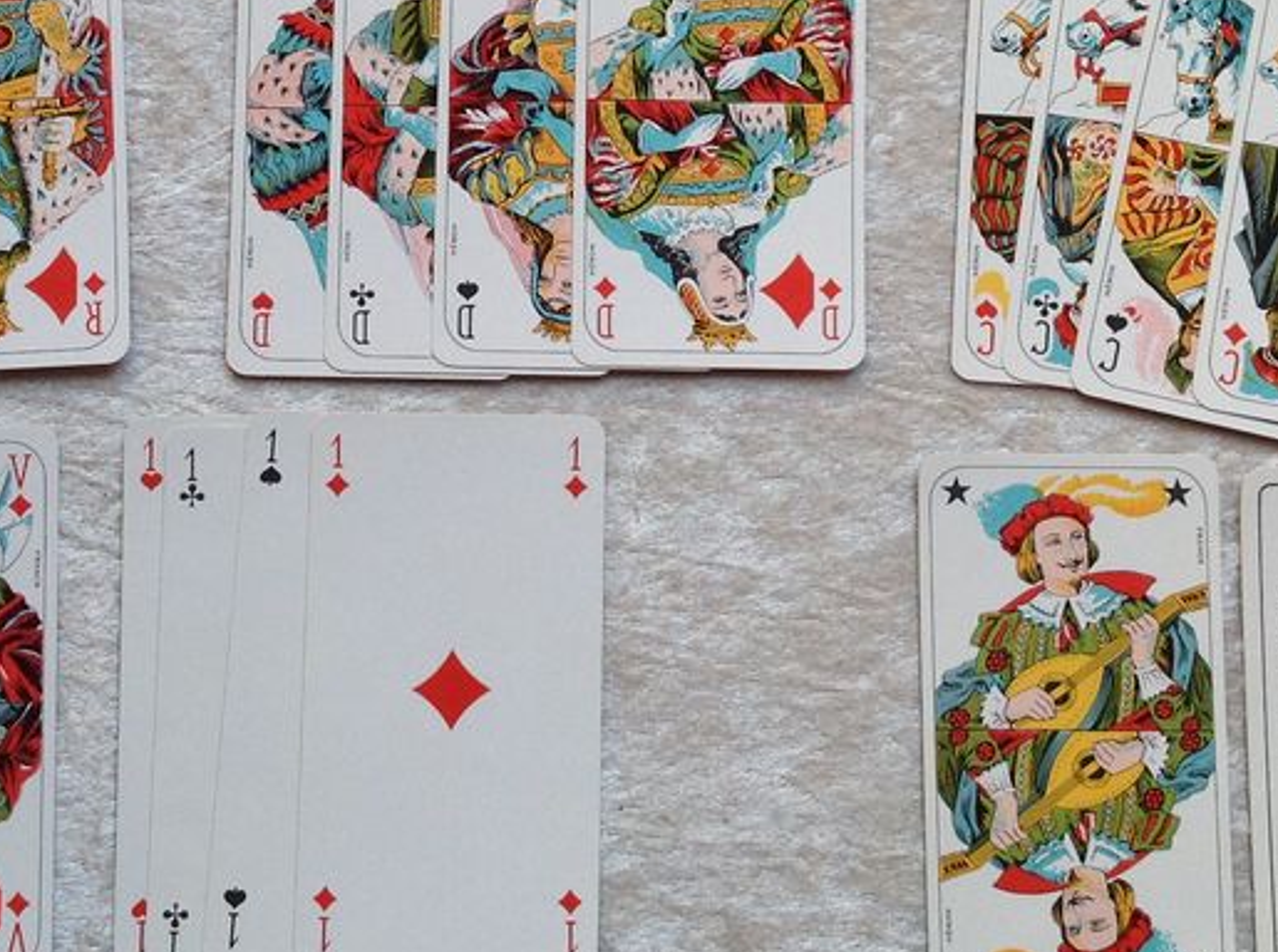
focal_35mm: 68
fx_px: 2505
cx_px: 551
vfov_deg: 21.1
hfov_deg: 28.6
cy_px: 110
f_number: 2.4
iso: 80
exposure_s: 1/120
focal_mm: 4.28
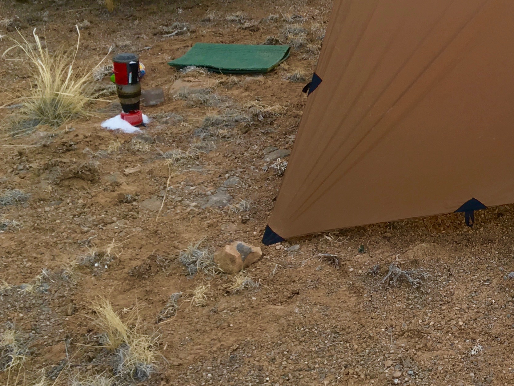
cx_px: 581
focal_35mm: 70
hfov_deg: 25.5
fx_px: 1040
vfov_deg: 20.7
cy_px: 64
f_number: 2.2
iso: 32
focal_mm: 4.15
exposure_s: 1/60
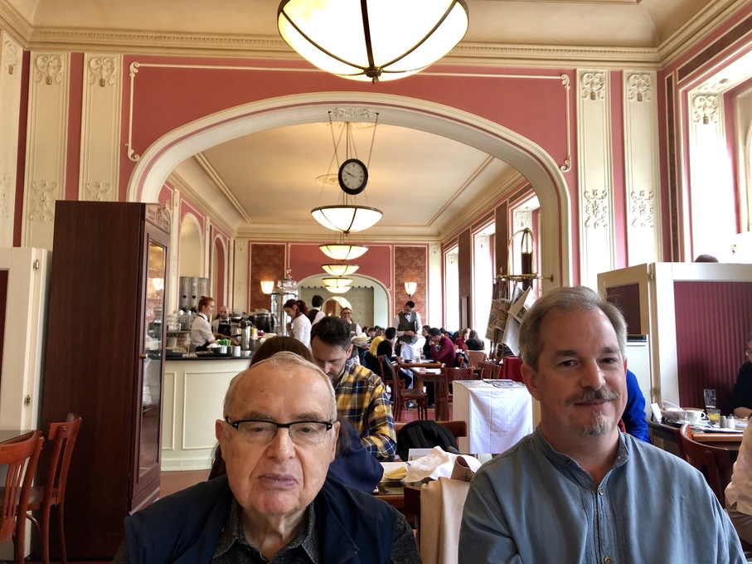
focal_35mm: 28
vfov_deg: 49.7
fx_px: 608
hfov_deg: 63.5
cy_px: 282
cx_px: 376
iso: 40
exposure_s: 1/17
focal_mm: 4
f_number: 1.8
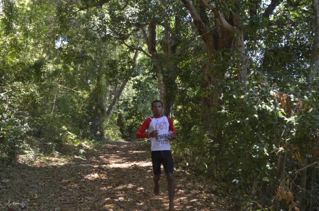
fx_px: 345
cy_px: 106
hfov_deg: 49.6
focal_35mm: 39
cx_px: 160
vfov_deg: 34.1
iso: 800
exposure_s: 1/160
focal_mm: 26
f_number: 5.6
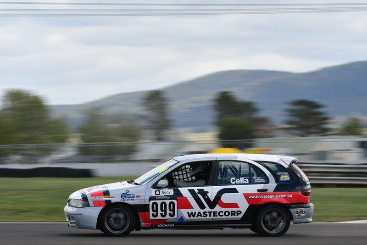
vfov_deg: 4.6
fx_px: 3059
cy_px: 122
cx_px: 184
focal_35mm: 300
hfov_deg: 6.9
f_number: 10
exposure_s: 1/160
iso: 125
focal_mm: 200
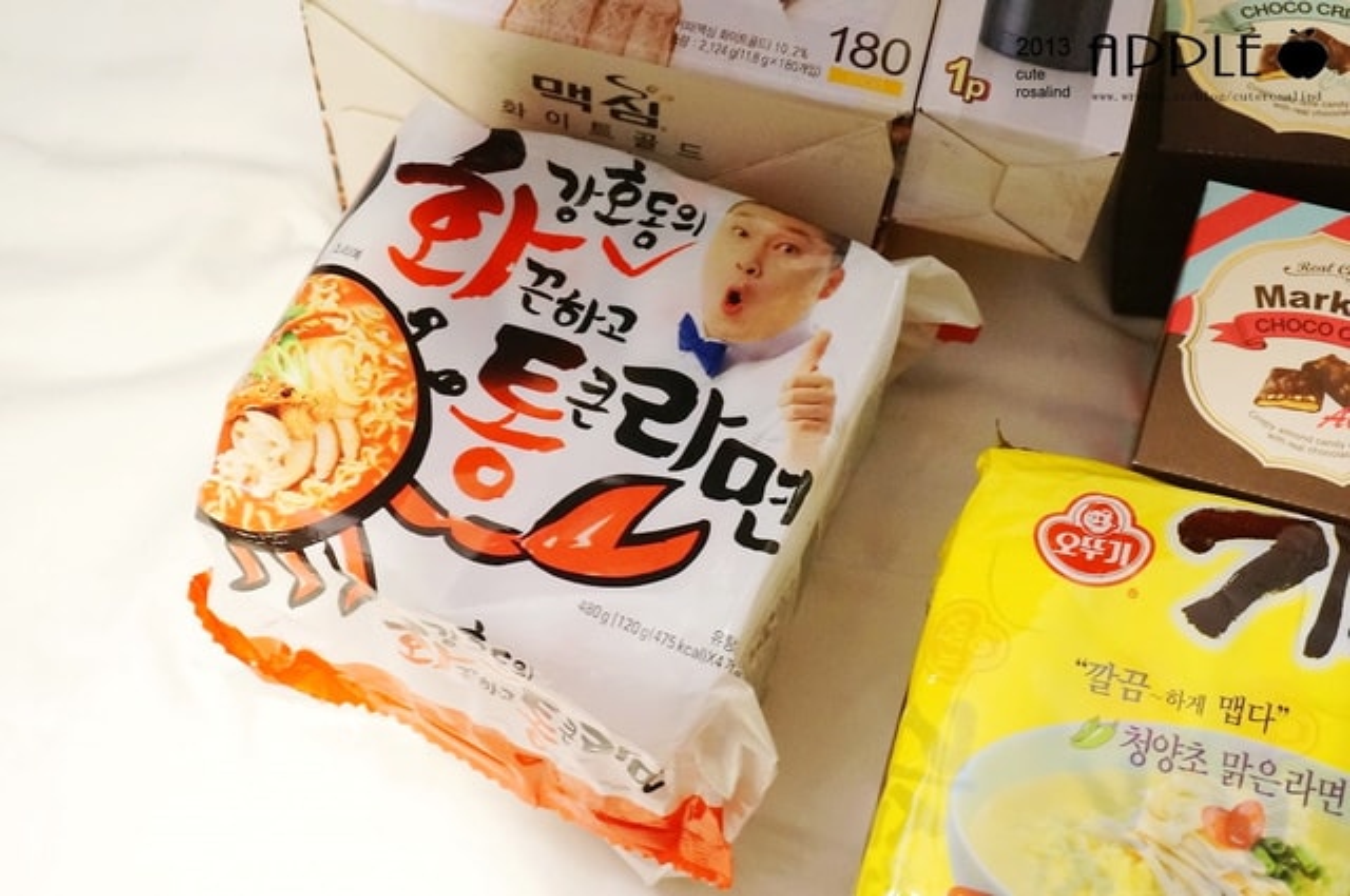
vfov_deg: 23.7
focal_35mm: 57
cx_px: 675
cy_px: 448
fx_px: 2135
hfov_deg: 35.1
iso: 3200
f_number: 6.3
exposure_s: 1/20
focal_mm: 38
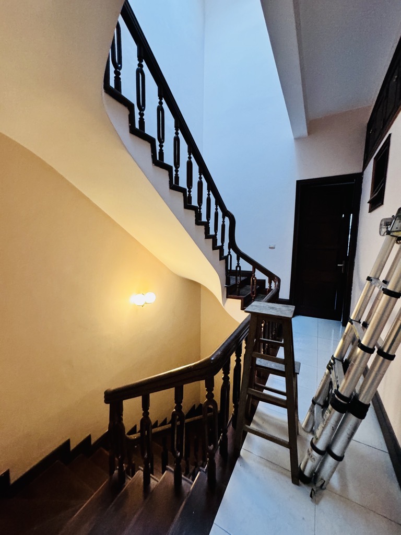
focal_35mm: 14
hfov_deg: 85.7
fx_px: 216
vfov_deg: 102.1
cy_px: 268
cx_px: 200
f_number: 2.2
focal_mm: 2.22
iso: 400
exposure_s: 1/50
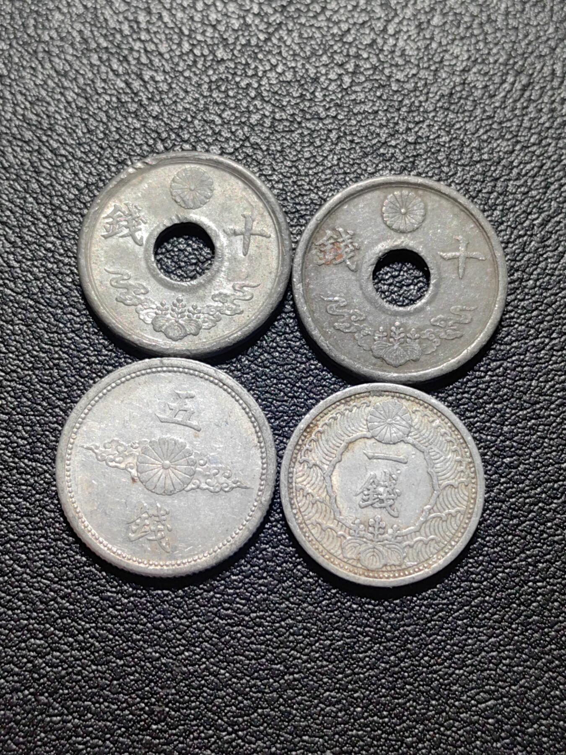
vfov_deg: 33.8
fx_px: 1243
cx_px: 283
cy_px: 378
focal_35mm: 57
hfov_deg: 25.7
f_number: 2
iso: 80
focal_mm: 5.75
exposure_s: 1/100
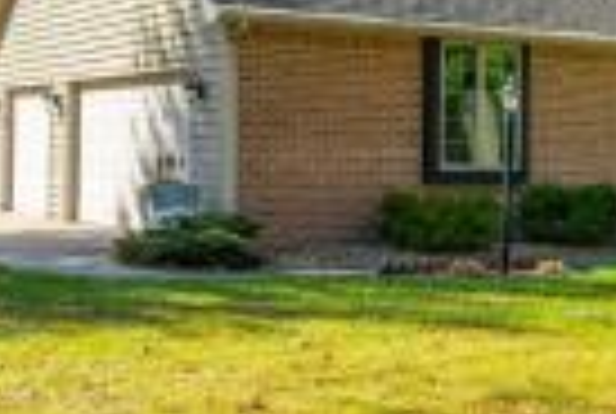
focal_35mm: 72
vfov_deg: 19.0
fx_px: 1235
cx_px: 492
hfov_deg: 27.5
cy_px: 140
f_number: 11
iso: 640
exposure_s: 1/1000
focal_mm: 22
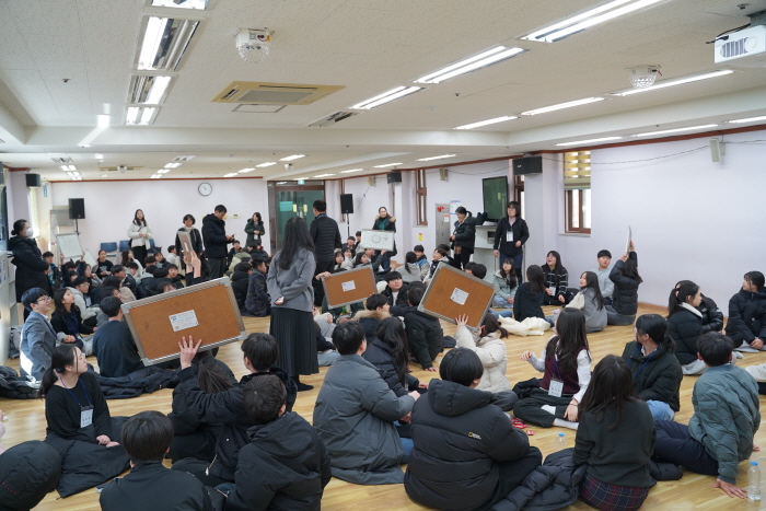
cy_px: 256
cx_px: 383
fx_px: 596
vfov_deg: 46.4
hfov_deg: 65.5
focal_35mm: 28
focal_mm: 28
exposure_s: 1/160
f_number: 4
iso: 1000
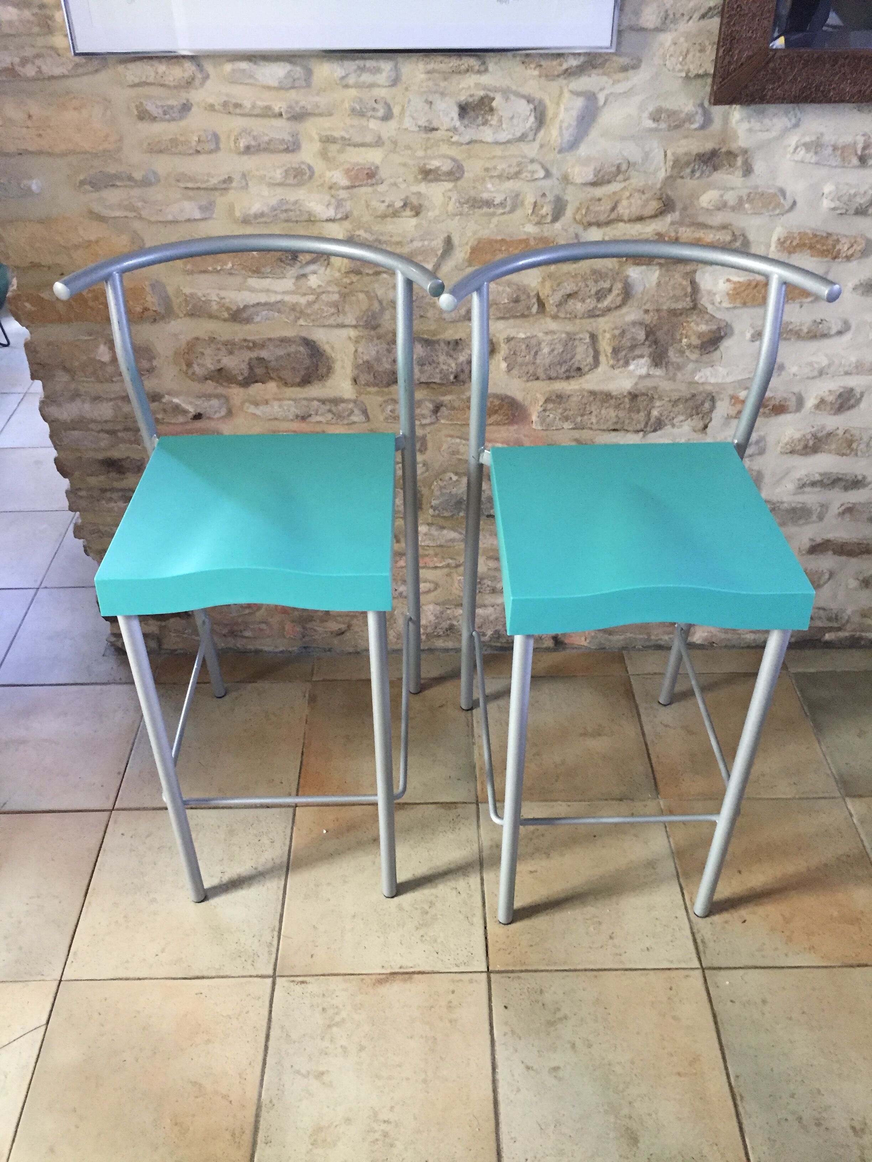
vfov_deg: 61.7
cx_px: 436
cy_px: 581
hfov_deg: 48.2
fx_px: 974
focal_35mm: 29
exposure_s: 1/20
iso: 250
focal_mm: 4.15
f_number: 2.2
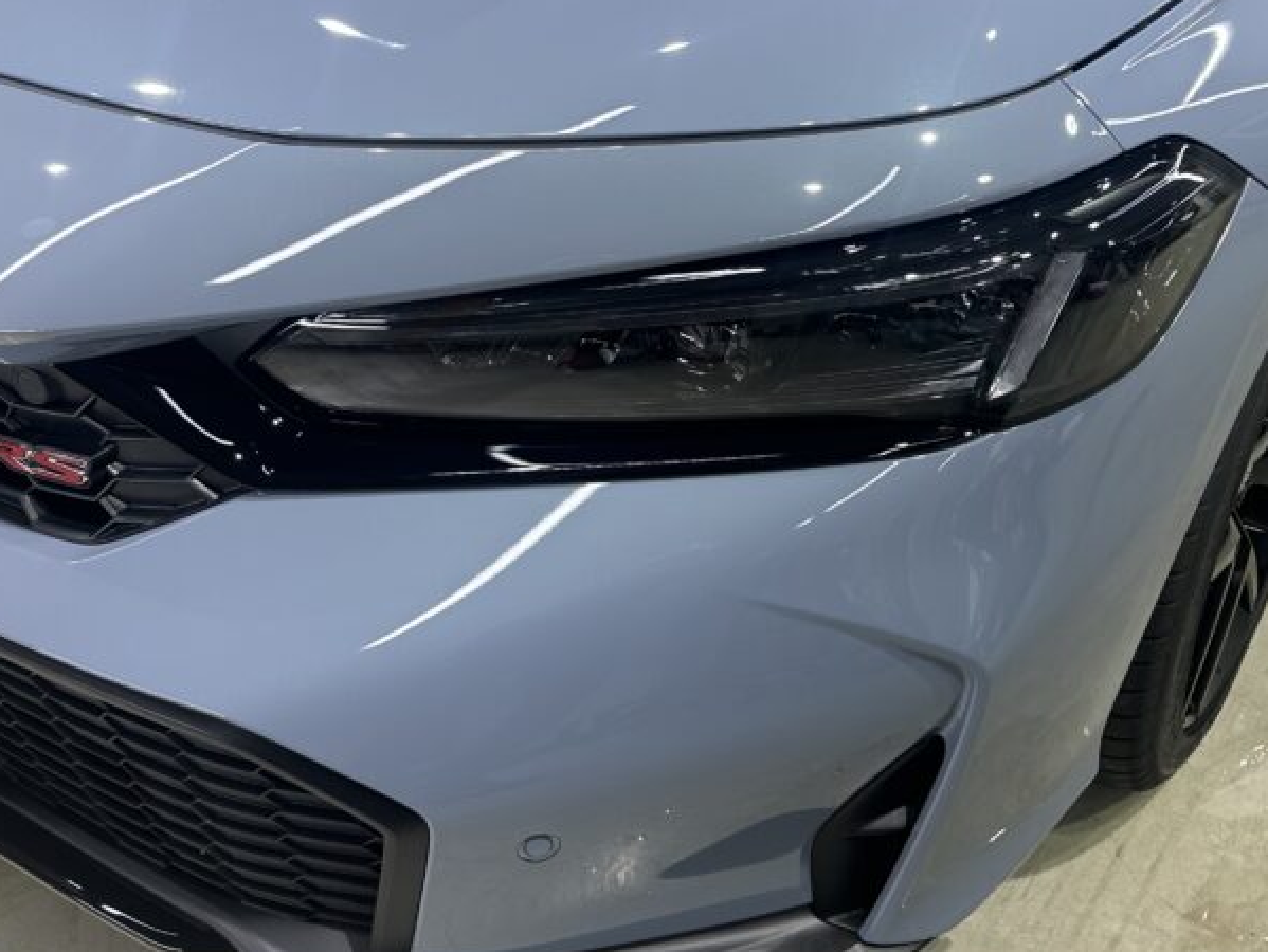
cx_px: 597
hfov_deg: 45.7
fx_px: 1503
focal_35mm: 41
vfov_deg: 35.1
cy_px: 400
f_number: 1.78
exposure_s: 1/120
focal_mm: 6.86
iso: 64
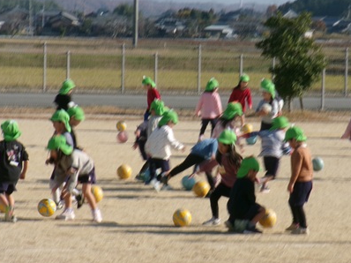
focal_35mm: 196
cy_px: 116
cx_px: 215
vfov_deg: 7.6
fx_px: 1986
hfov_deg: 10.1
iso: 100
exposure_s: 1/70
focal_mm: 25.5
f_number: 17.1
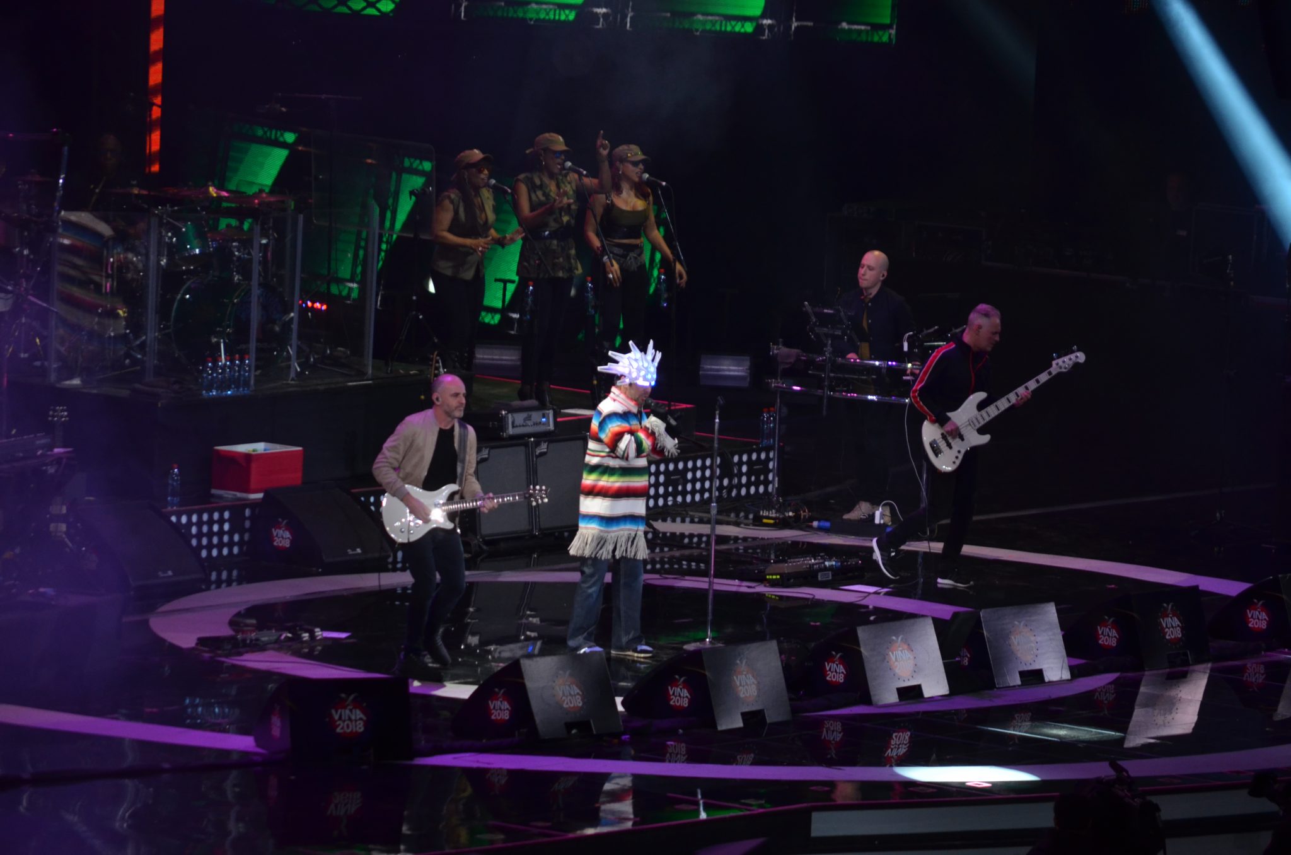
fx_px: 10198
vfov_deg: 4.8
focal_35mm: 285
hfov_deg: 7.2
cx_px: 646
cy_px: 428
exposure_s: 1/125
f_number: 5.6
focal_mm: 190
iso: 800
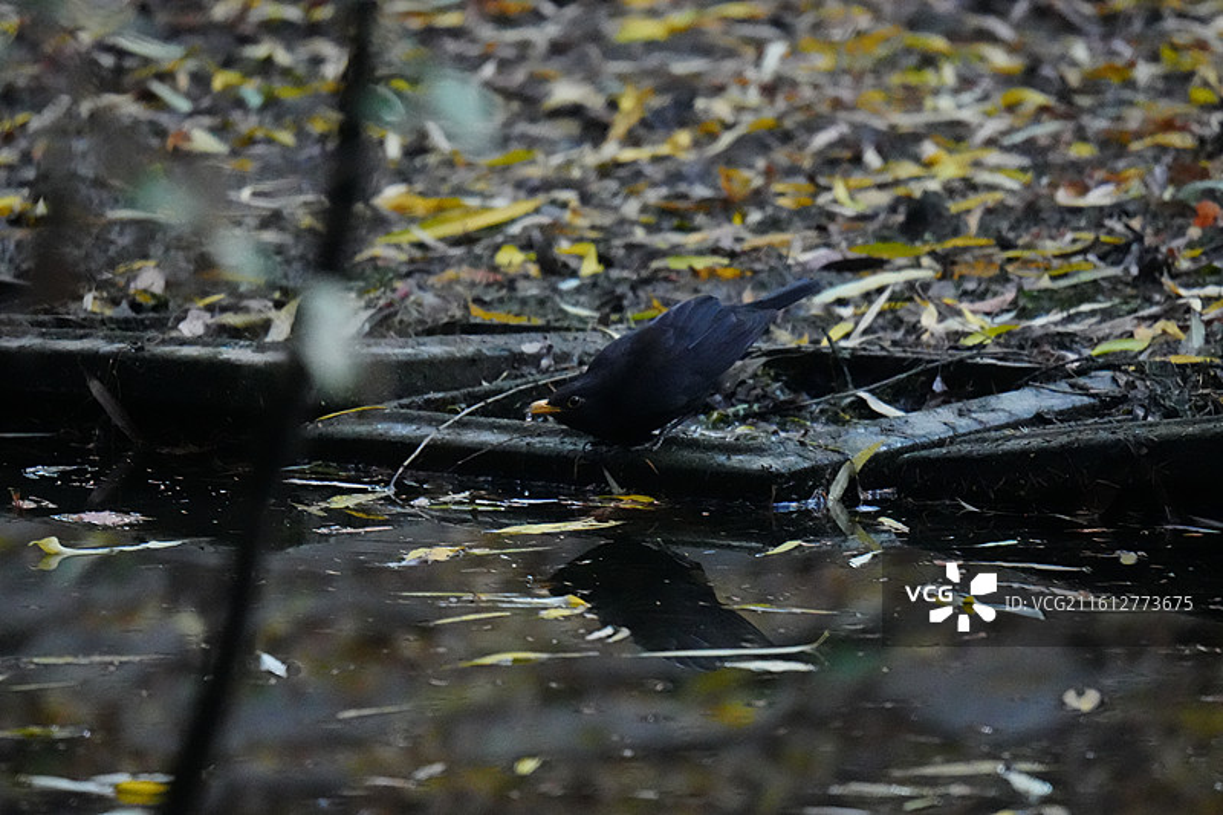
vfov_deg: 1.6
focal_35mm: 848
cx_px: 612
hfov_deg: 2.4
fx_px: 28801
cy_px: 408
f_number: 6.3
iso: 12800
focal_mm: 565.8
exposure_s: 1/1250
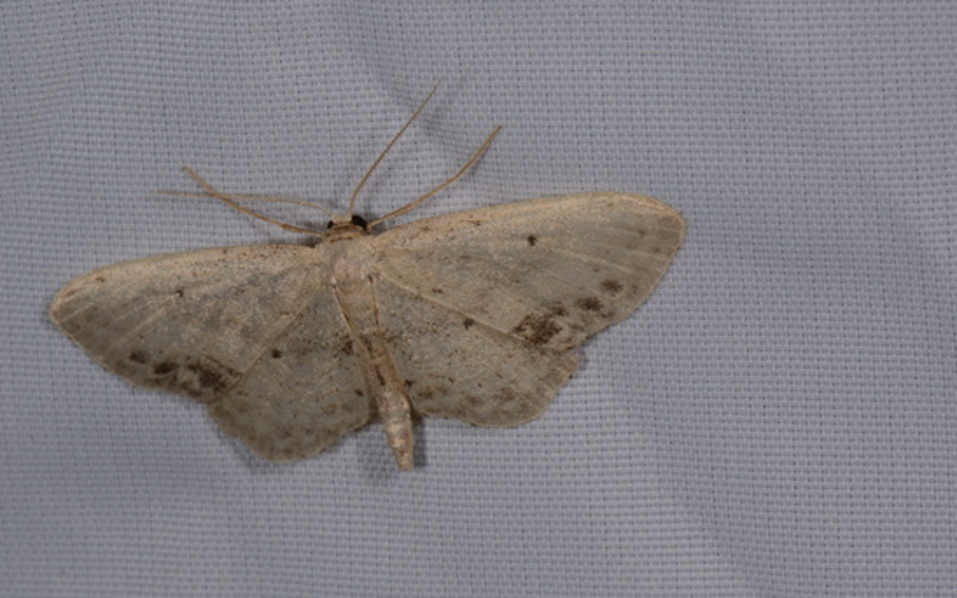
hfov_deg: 11.2
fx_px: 4897
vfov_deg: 7.0
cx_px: 350
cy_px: 336
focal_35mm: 188
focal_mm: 85
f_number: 32
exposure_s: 1/60
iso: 100
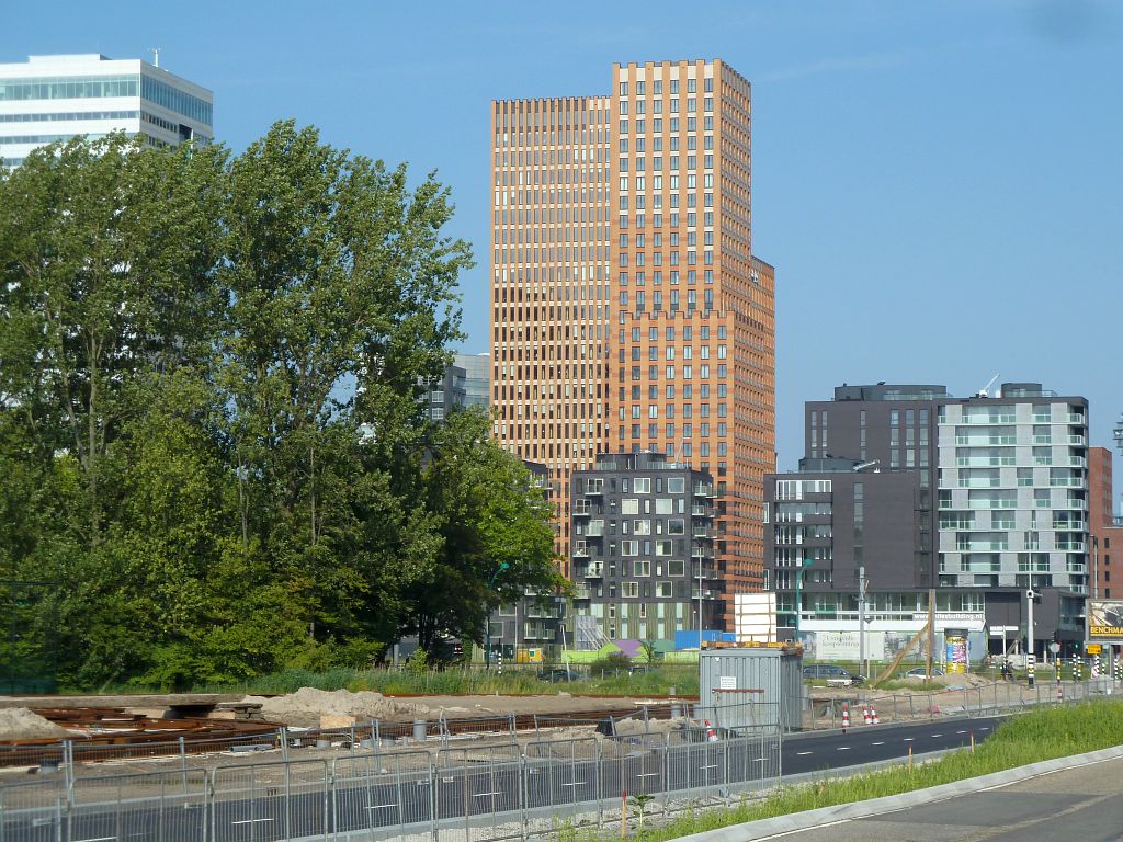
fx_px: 3374
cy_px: 421
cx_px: 562
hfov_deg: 18.9
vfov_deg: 14.2
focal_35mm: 104
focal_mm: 17
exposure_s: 1/500
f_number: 5
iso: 80
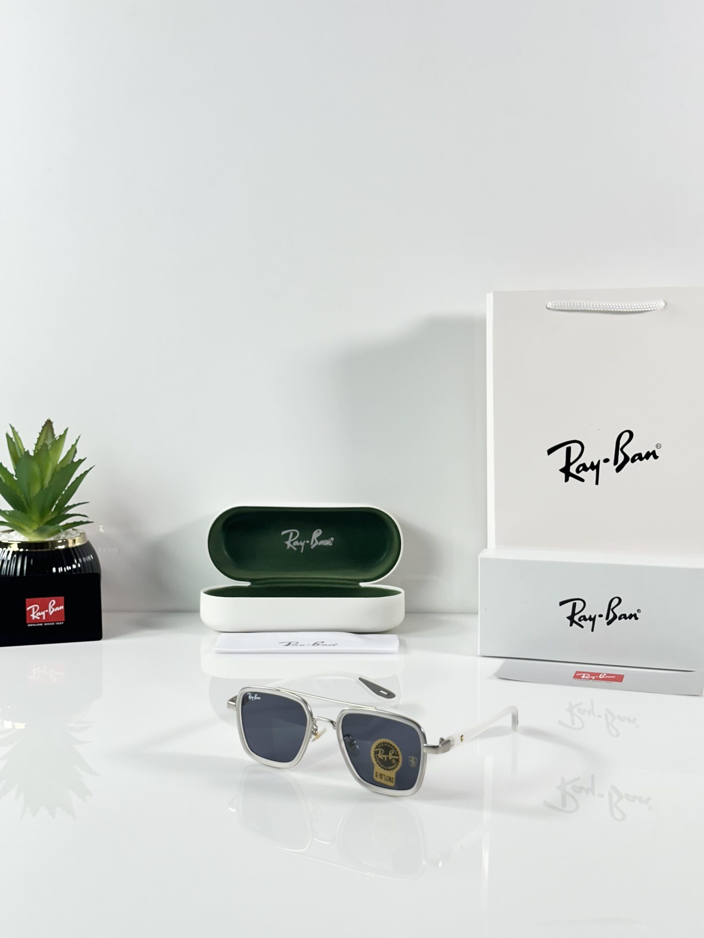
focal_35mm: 48
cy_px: 469
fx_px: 1302
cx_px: 352
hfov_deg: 30.3
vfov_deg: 39.7
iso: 80
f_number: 1.78
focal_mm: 6.86
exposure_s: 1/100
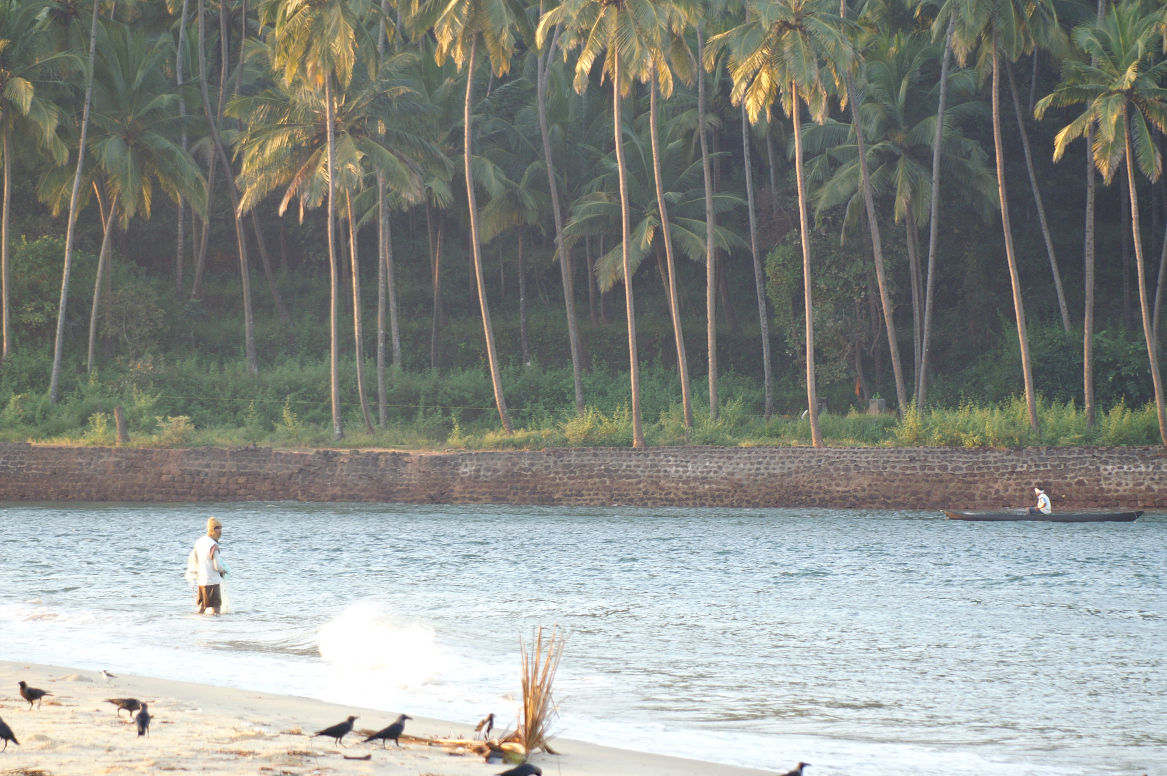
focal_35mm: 210
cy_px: 388
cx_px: 584
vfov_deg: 6.5
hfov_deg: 9.8
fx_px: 6801
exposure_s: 1/80
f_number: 5.6
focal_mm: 140
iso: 250
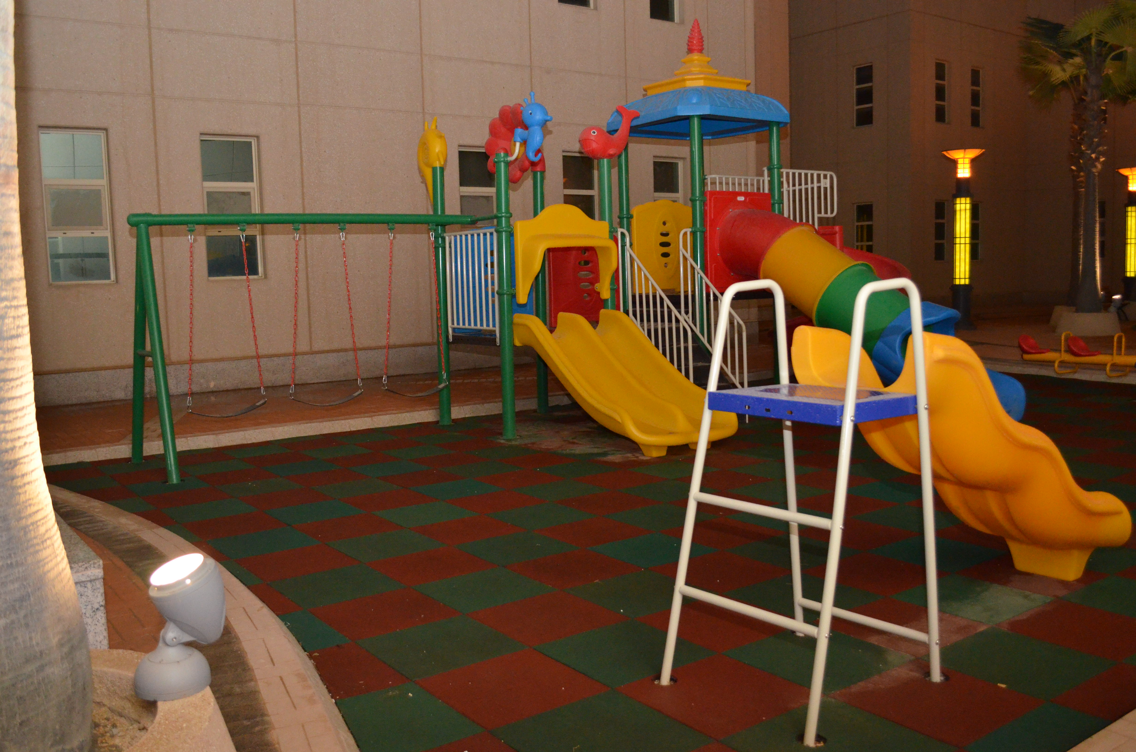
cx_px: 568
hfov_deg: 57.3
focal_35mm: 33
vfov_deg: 39.8
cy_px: 376
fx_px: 1039
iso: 2500
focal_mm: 22
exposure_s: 1/125
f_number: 4
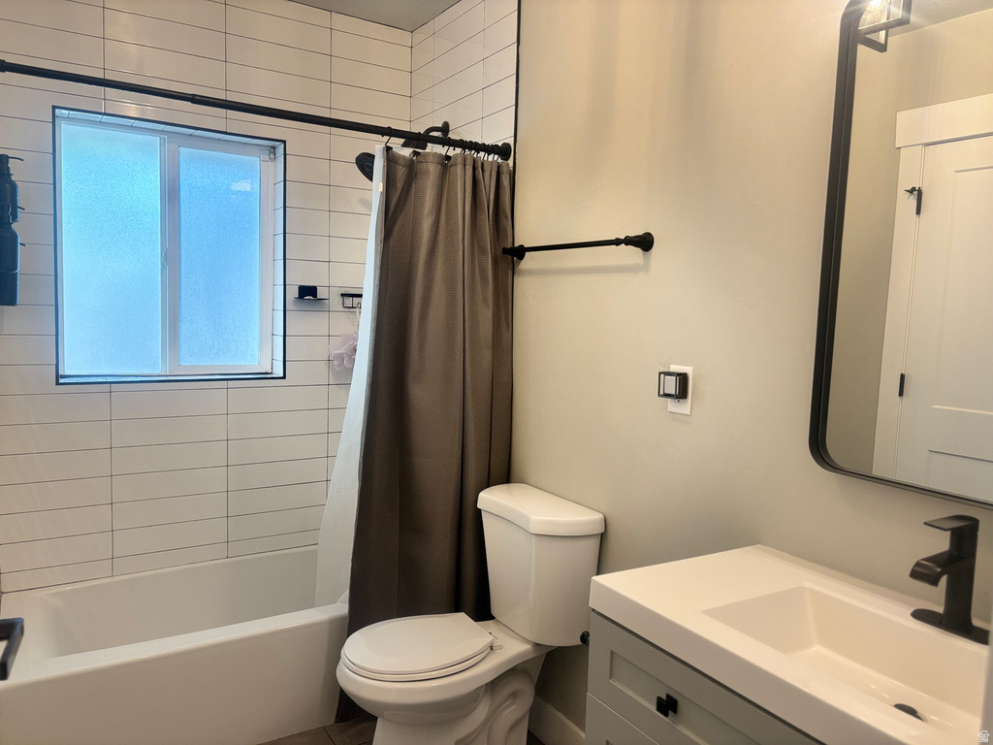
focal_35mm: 26
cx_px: 496
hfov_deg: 67.3
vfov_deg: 53.1
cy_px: 372
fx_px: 746
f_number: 1.6
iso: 125
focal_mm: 5.96
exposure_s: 1/120
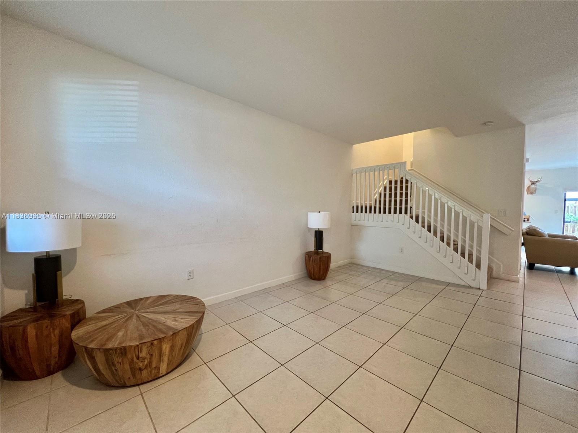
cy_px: 216
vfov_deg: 89.9
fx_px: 217
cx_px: 289
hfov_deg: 106.2
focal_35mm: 13
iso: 200
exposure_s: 1/60
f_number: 1.8
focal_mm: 1.57
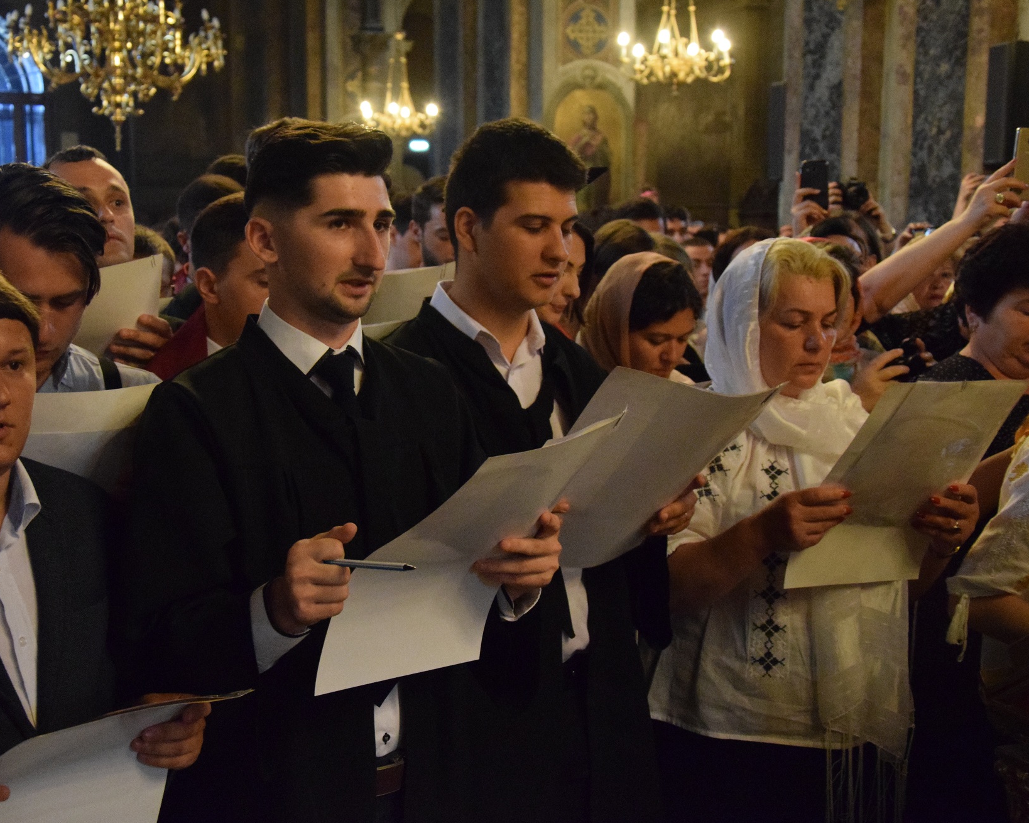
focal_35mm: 55
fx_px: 1675
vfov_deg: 27.6
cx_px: 449
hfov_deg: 34.1
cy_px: 415
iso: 6400
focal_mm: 32
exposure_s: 1/60
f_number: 4.2
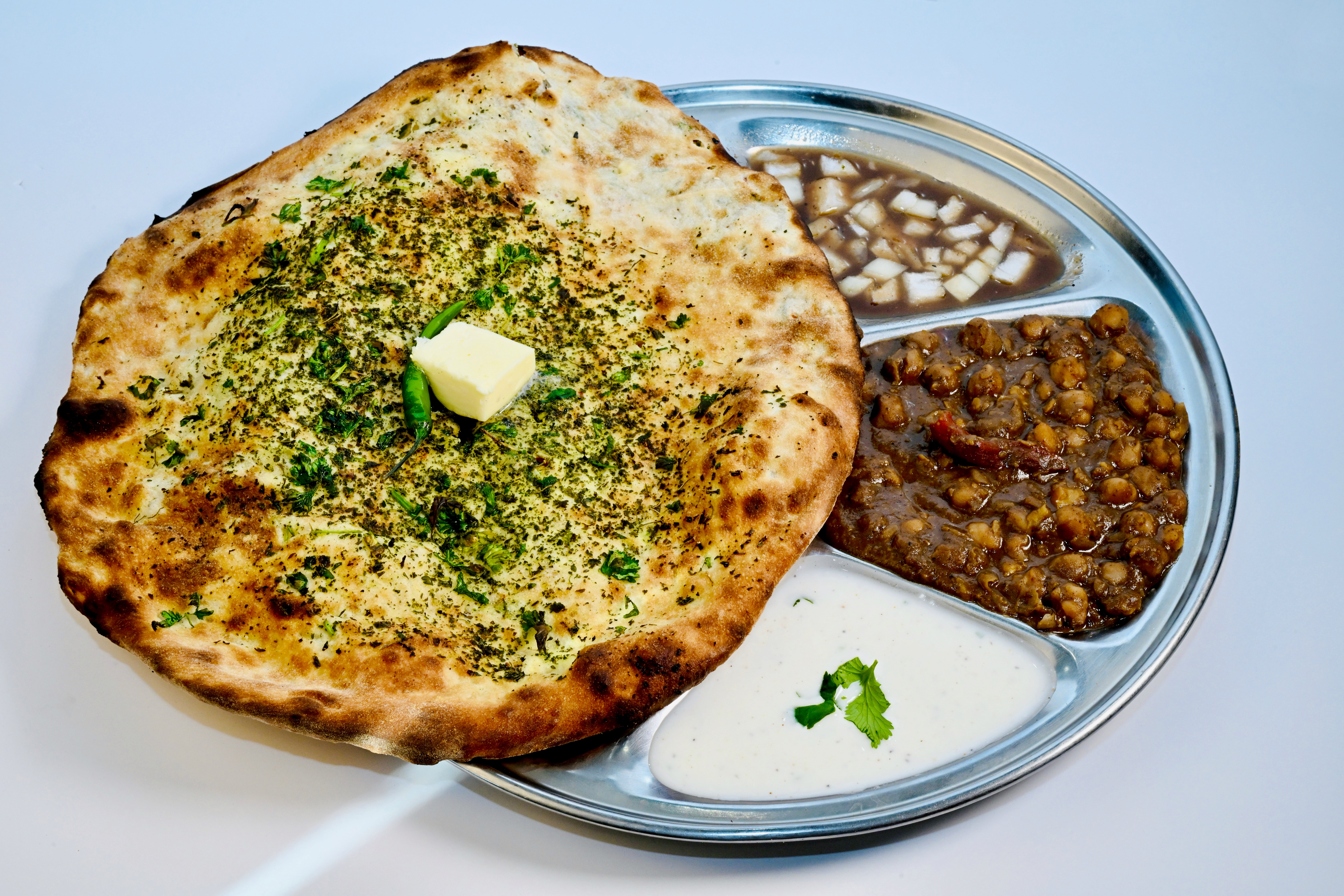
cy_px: 448
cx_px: 672
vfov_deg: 20.0
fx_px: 2538
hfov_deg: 29.7
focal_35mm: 68
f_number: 20
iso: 1100
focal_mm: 68
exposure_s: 1/80
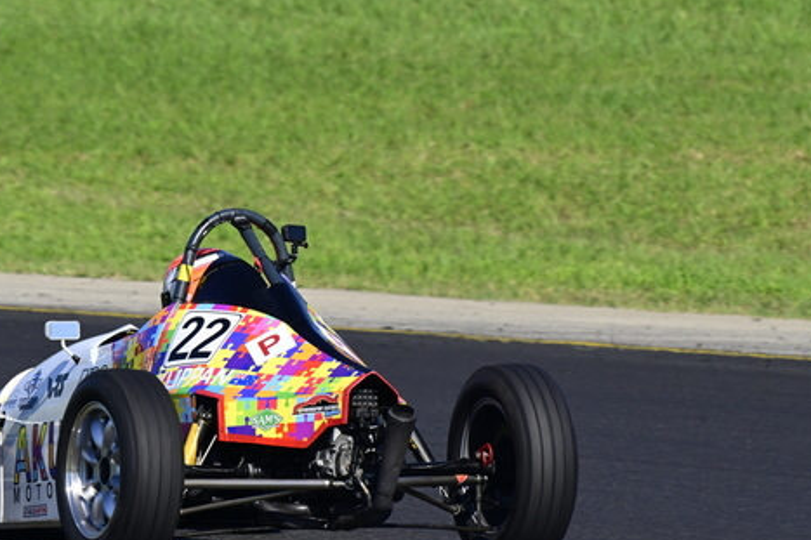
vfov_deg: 1.3
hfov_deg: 2.0
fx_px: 23149
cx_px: 224
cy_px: 265
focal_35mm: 1028
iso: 400
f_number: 11
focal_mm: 600
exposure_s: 1/640
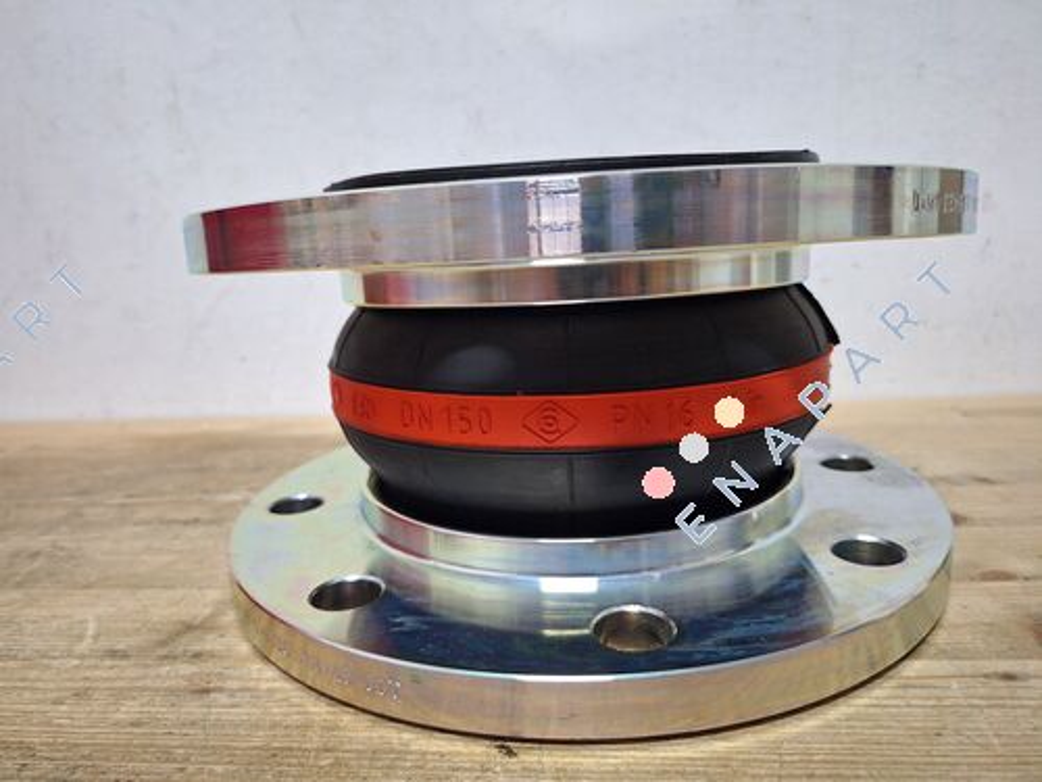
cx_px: 521
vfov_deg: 58.9
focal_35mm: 23
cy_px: 391
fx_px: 692
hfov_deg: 73.9
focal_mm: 5.54
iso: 250
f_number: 1.8
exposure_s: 1/25
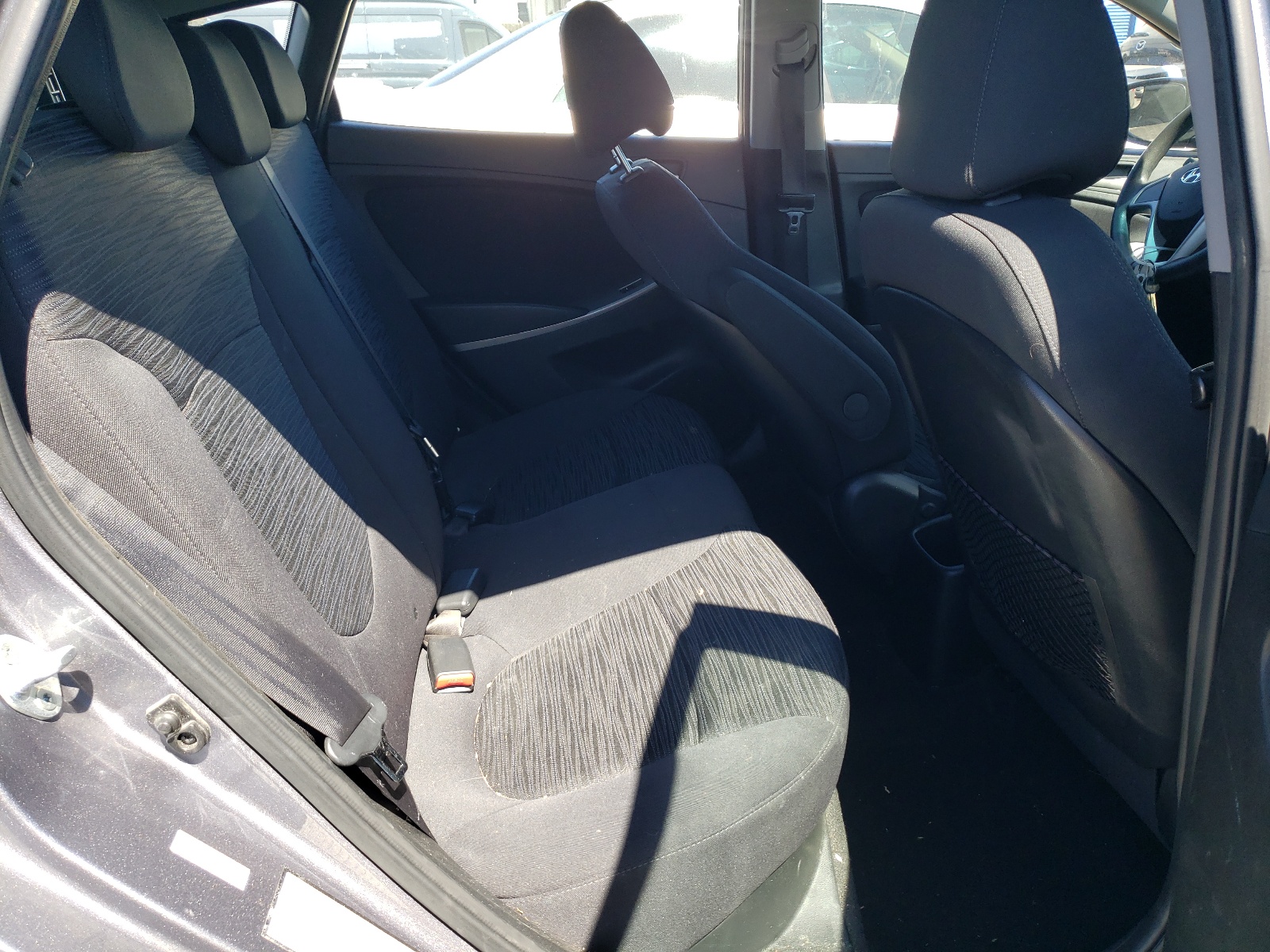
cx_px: 635
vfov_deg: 53.1
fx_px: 954
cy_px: 476
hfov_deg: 67.3
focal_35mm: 26
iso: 50
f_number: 1.5
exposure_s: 1/400
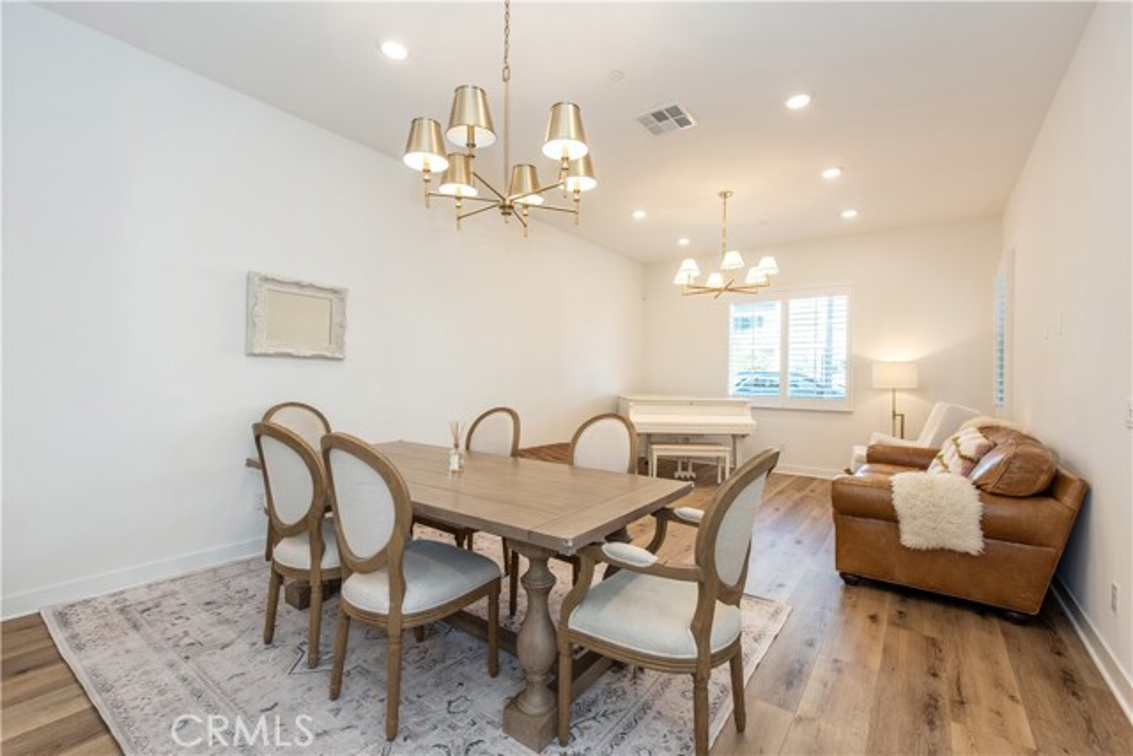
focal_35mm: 16
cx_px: 566
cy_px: 378
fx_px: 504
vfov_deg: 73.8
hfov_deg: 96.7
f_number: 5.6
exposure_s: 1/125
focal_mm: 16
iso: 800
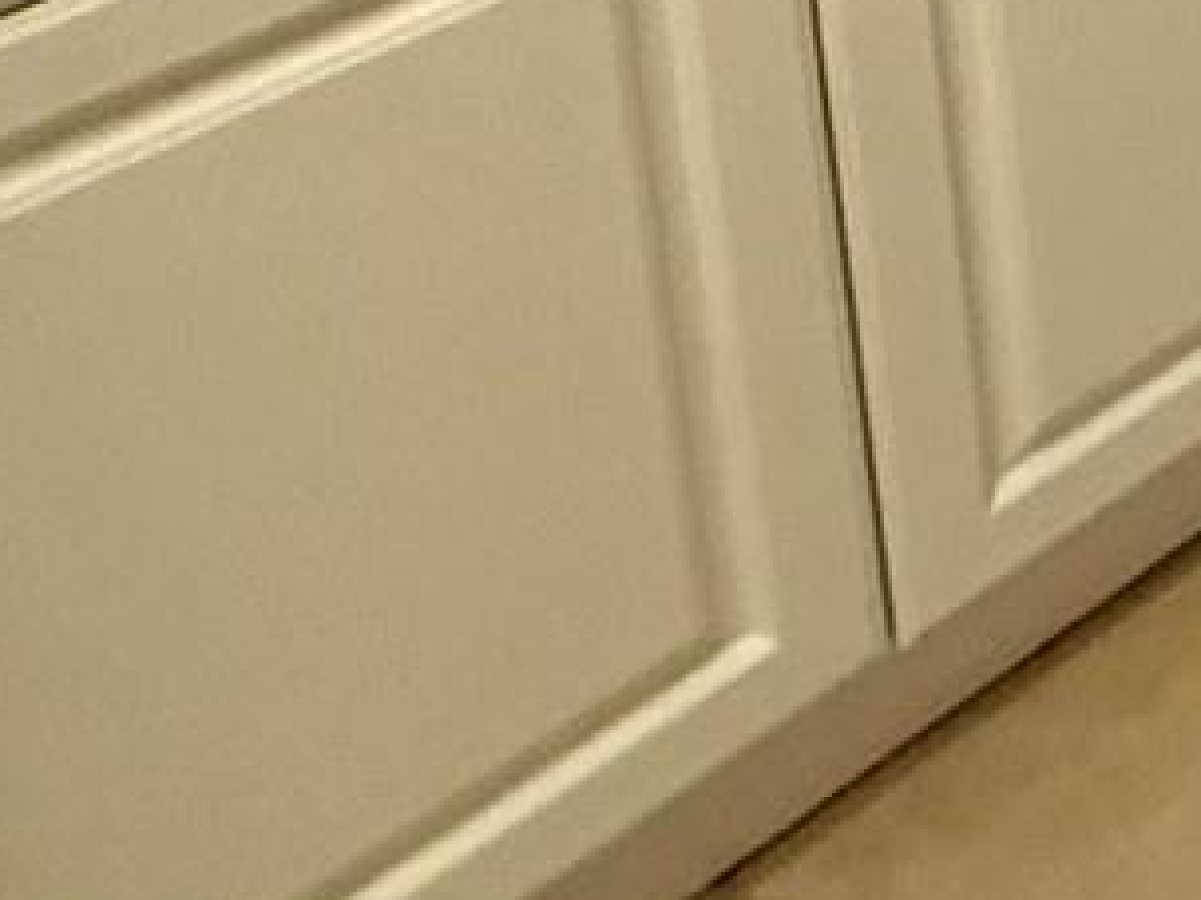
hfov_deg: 16.9
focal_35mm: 74
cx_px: 2576
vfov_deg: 14.1
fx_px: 2566
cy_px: -1233
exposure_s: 1/120
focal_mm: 2.22
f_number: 2.2
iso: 320
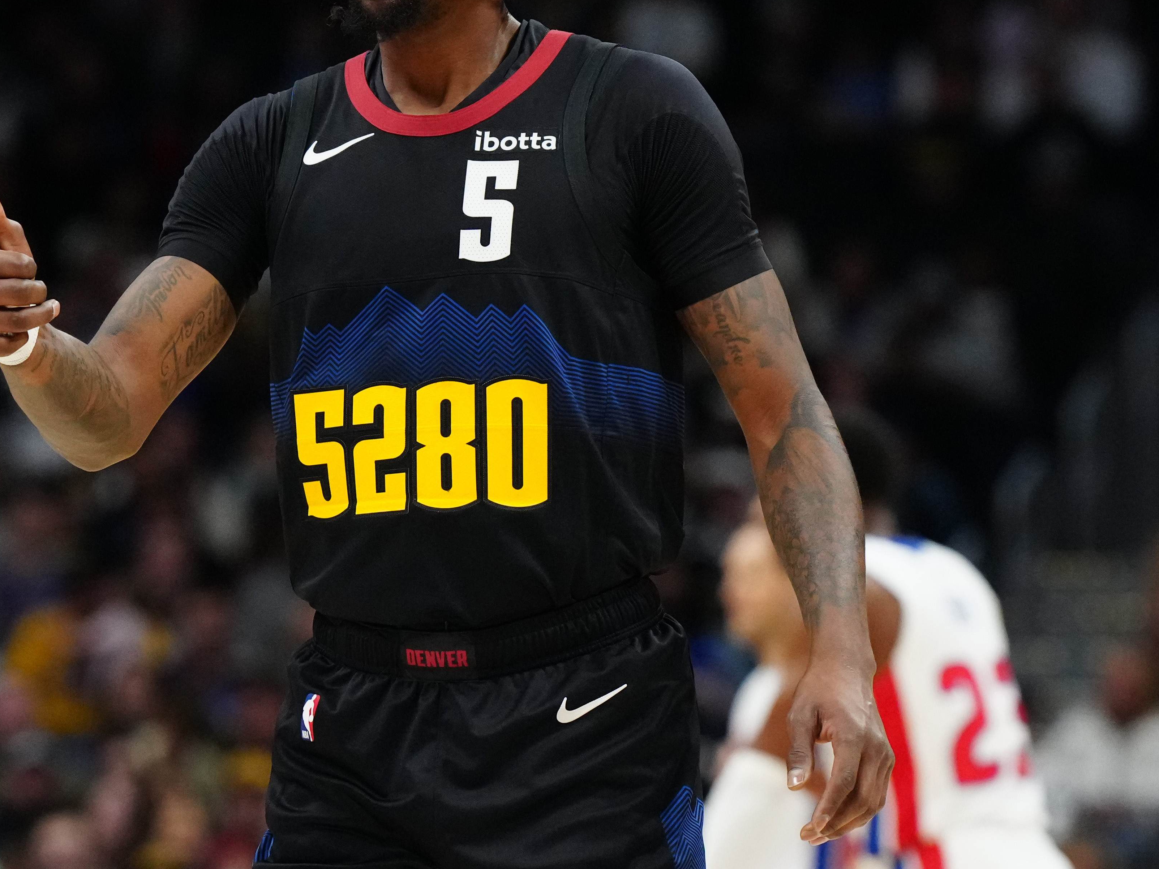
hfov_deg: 5.0
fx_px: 13359
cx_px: 439
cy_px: 285
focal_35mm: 399
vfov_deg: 3.7
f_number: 3.2
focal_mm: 158
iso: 5000
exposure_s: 1/2500
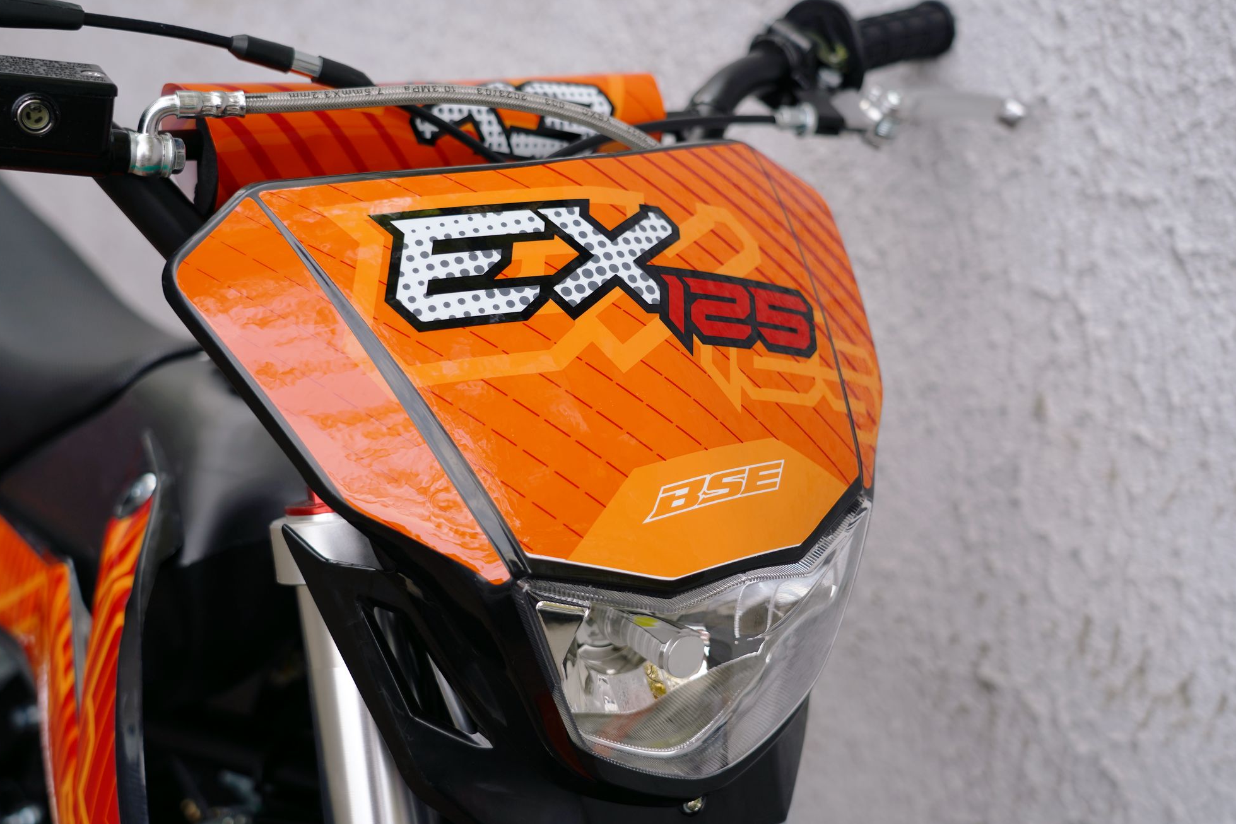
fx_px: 1682
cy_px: 414
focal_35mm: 49
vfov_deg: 27.5
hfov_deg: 40.3
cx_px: 612
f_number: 4
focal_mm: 48
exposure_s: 1/160
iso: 100
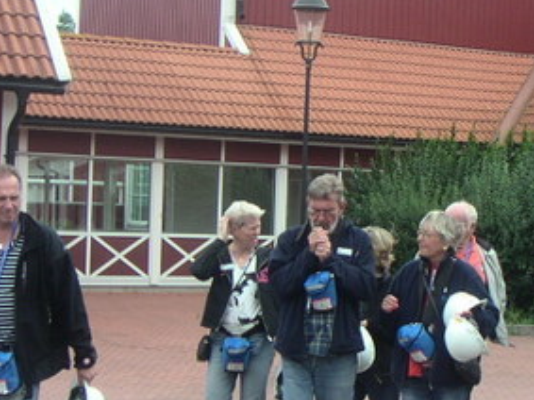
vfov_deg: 15.7
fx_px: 1449
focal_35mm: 94
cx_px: 542
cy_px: 188
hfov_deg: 20.2
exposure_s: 1/250
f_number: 2.8
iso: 50
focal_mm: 6
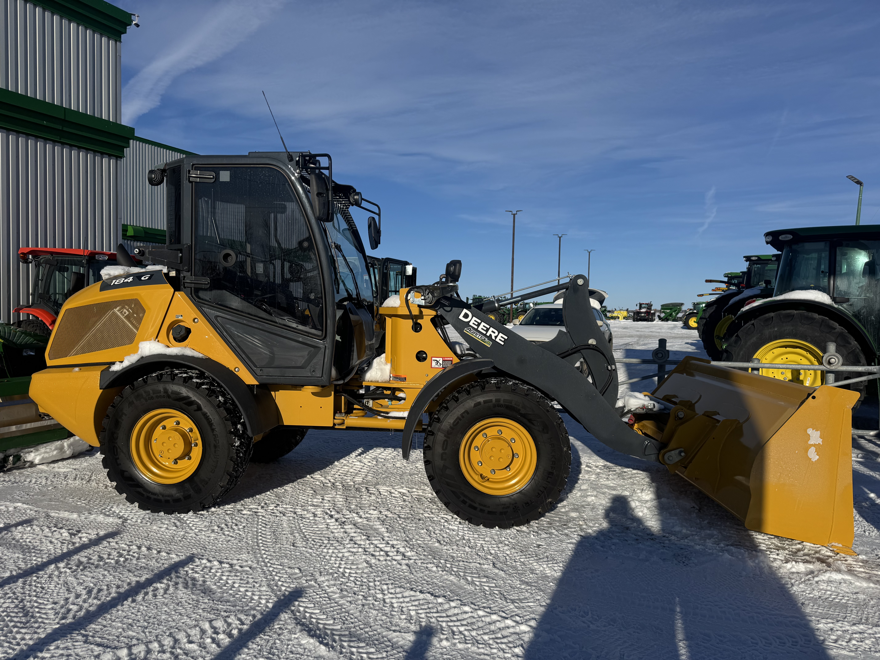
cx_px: 440
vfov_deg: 56.8
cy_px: 330
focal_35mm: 24
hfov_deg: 71.6
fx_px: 610
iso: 80
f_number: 1.78
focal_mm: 6.76
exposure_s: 1/10417
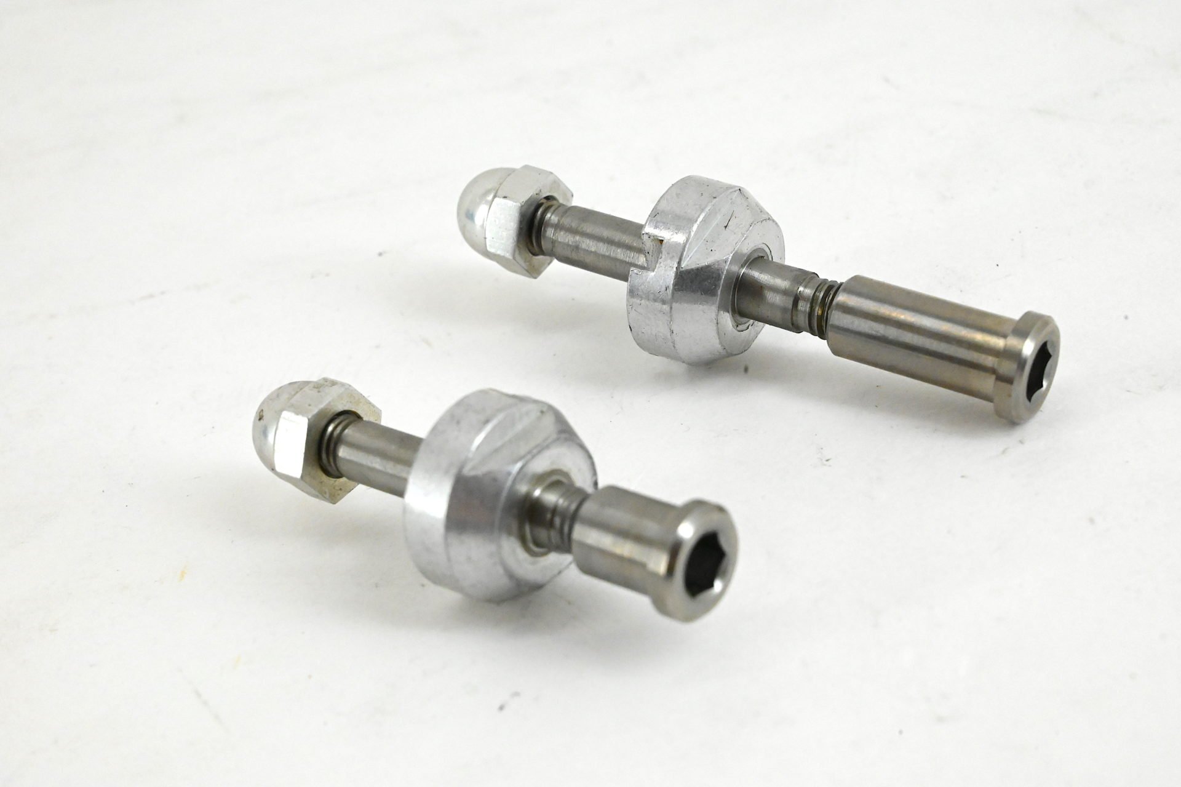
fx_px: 2296
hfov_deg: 28.9
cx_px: 590
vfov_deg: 19.4
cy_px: 394
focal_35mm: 70
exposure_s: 1/400
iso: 10000
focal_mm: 70
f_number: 18
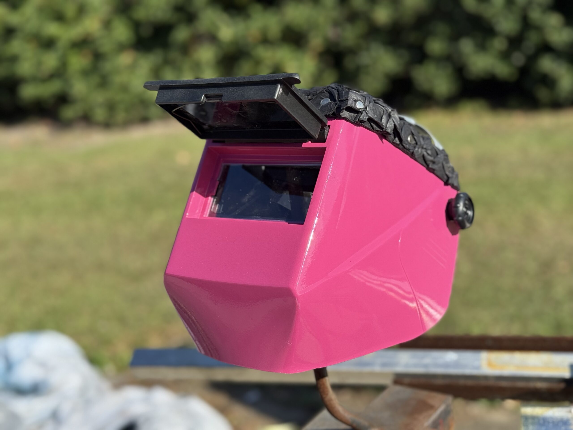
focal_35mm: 48
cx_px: 286
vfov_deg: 30.3
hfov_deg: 39.7
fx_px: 795
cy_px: 215
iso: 64
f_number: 1.78
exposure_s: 1/3891
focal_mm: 6.76
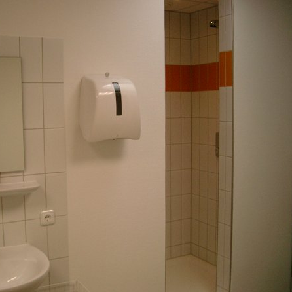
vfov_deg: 38.3
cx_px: 124
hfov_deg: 38.3
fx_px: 420
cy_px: 147
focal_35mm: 44
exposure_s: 1/160
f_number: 2.6
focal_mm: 7.6
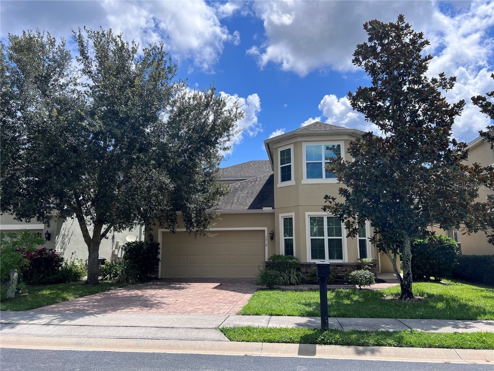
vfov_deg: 53.1
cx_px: 247
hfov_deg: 67.3
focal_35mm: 26
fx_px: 371
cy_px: 186
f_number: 1.5
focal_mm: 5.7
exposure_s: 1/3968
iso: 50
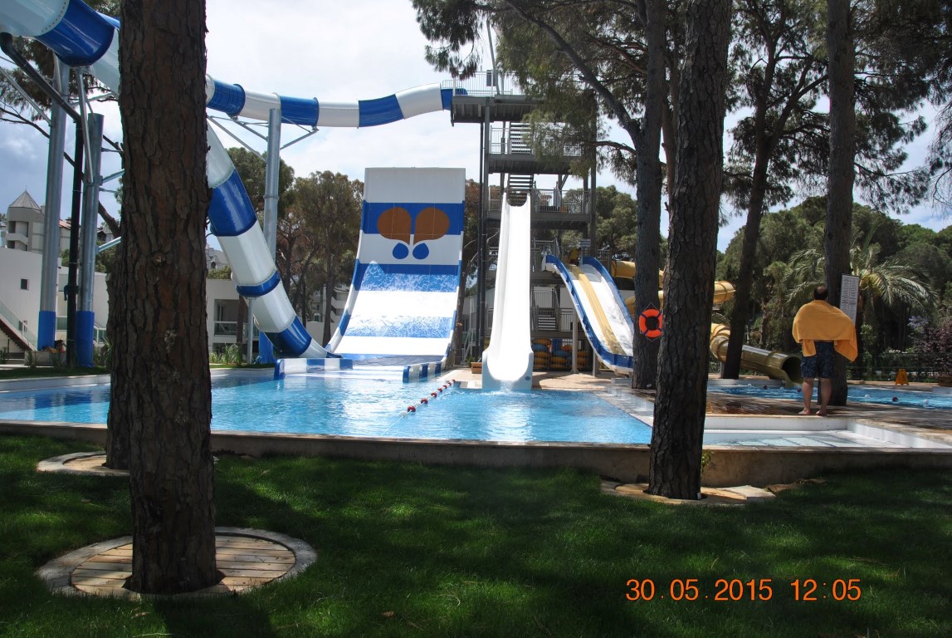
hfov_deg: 67.3
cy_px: 319
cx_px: 476
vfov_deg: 48.1
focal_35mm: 27
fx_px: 715
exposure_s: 1/320
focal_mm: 18
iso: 100
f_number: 9
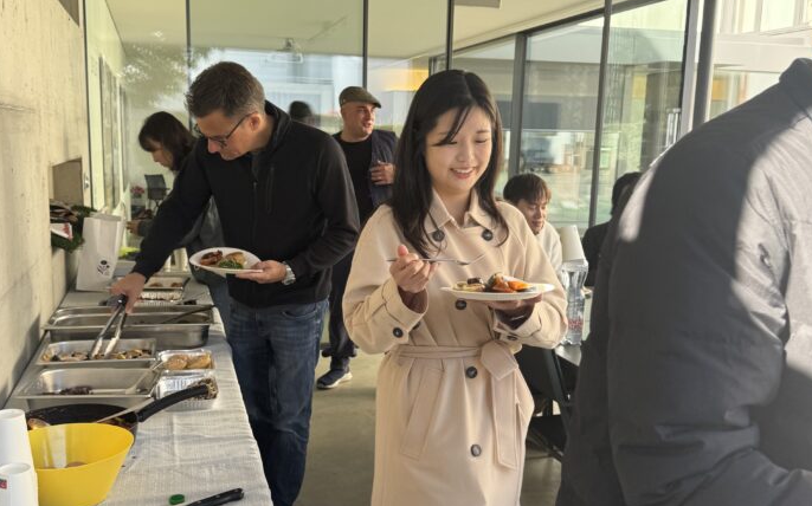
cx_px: 391
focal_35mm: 38
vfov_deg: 33.5
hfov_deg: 51.6
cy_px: 284
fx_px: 841
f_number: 1.78
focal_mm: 6.76
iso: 80
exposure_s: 1/428
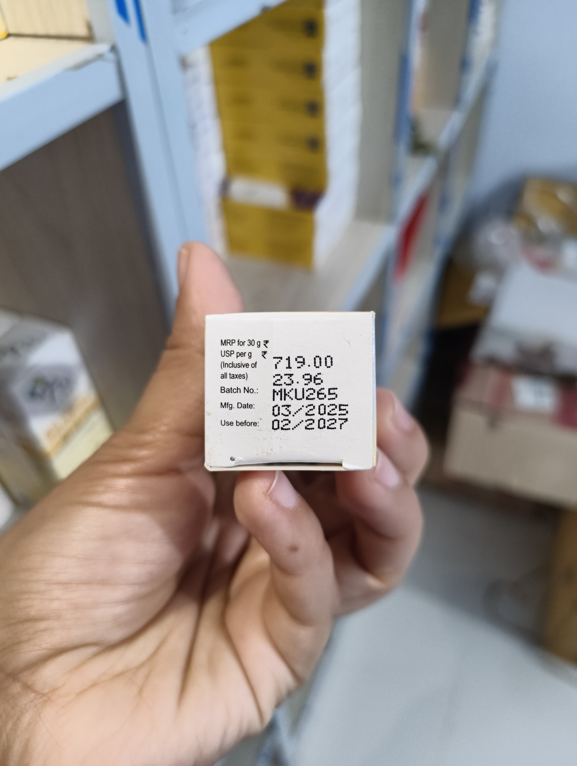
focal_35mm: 24
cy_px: 383
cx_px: 288
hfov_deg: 56.9
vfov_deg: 71.5
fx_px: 532
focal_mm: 5.56
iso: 1515
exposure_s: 1/50
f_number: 1.87
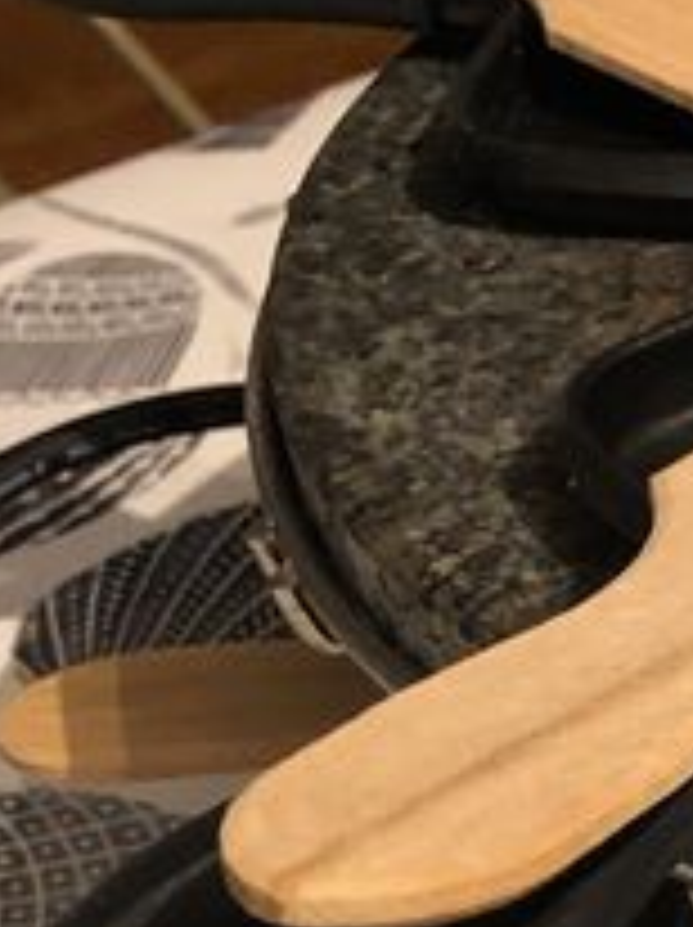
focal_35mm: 136
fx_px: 3638
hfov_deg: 9.7
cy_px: 864
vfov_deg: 14.4
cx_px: 1642
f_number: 1.8
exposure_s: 1/13
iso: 100
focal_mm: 3.99
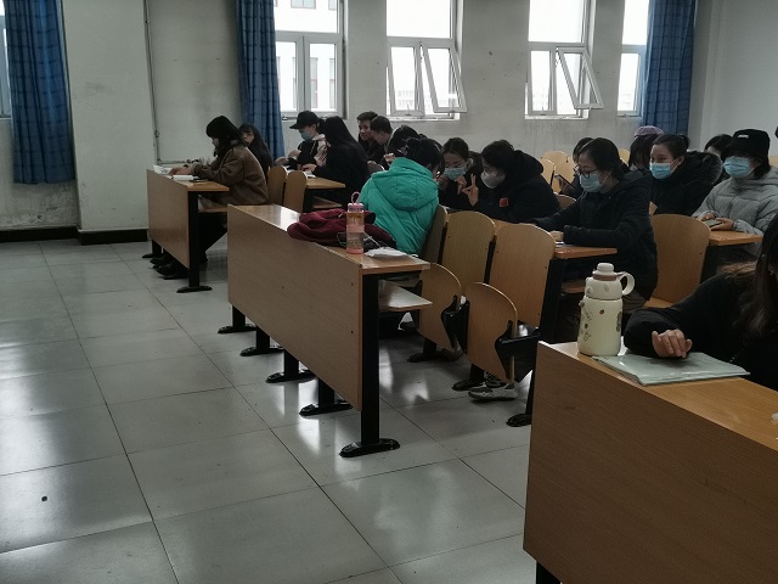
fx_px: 809
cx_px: 389
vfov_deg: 39.7
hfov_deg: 51.4
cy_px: 292
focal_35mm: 36
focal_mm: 4.75
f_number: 1.8
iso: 200
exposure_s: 1/100
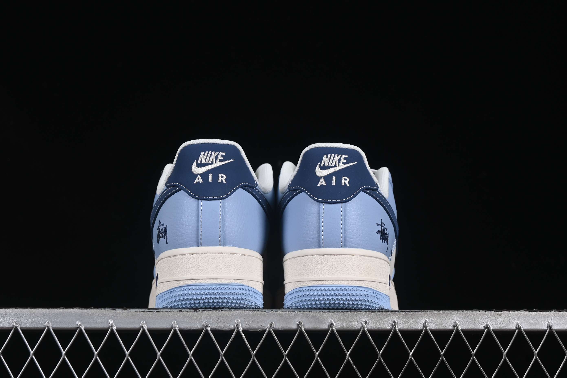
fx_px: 1181
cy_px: 189
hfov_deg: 27.0
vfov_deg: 18.2
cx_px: 284
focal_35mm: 75
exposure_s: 1/80
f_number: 8
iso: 160
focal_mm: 50
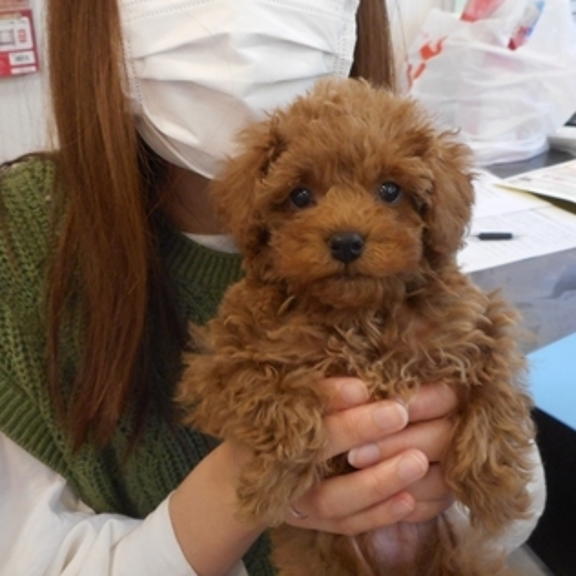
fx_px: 791
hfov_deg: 40.0
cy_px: 179
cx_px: 277
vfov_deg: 39.4
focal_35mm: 42
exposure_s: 1/30
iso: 220
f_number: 3.7
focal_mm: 4.5
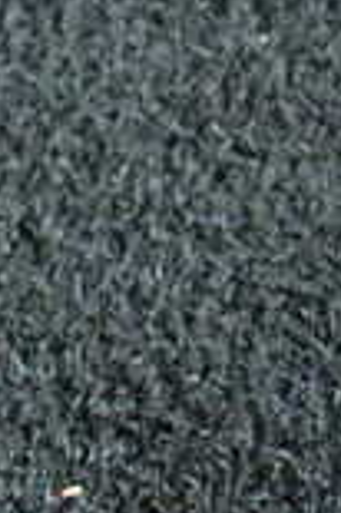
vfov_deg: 16.8
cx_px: 924
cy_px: 103
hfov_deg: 9.5
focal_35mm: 121
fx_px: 1723
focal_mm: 5.4
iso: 320
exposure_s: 1/125
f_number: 2.3
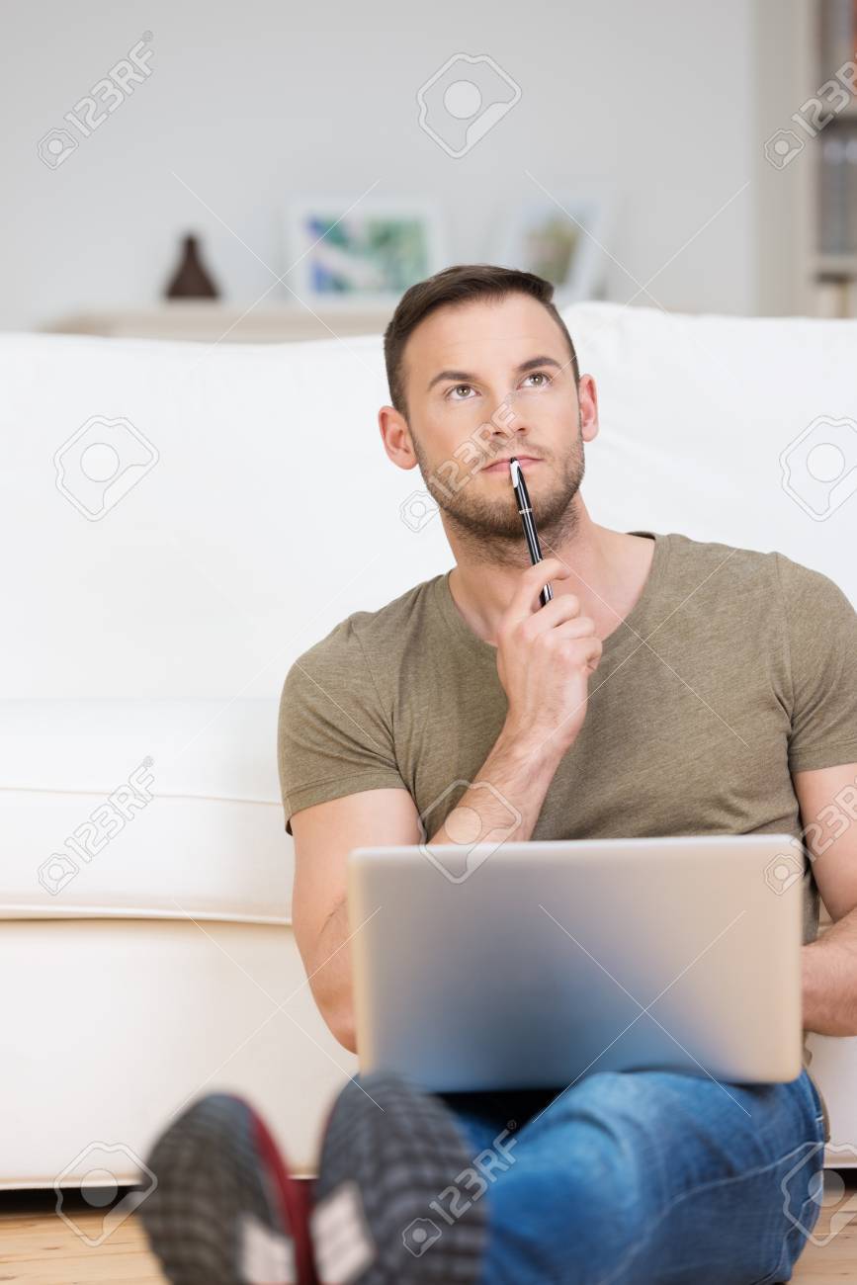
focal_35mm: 130
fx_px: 4640
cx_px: 428
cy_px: 642
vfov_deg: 15.8
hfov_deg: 10.6
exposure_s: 1/160
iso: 100
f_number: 3.5
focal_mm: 130
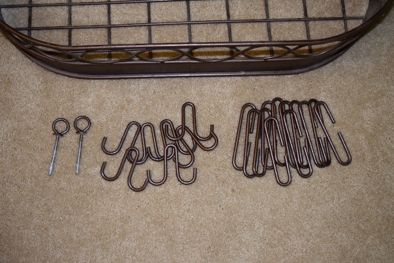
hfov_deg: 43.6
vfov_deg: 29.9
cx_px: 197
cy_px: 132
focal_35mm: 45
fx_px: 493
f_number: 4.2
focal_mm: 30
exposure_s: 1/60
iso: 1000
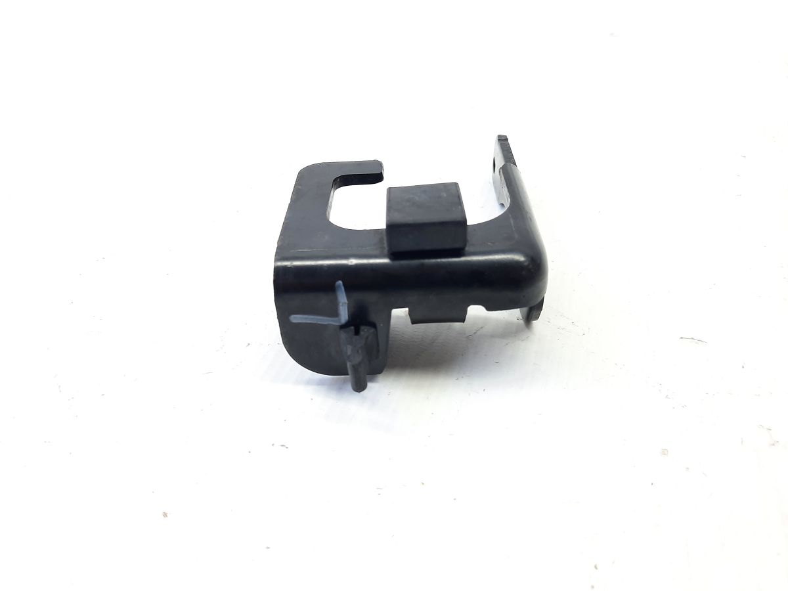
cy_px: 296
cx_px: 394
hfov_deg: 69.4
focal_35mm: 25
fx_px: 569
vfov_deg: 54.9
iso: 125
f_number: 2
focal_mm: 4.6
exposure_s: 1/50
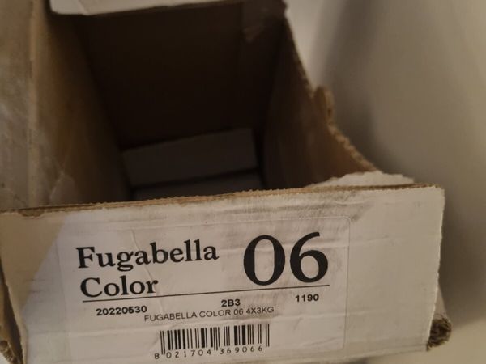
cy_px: 182
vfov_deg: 53.1
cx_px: 243
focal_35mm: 26
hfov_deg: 67.3
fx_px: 365
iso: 1250
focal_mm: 5.4
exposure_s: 1/25
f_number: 1.8
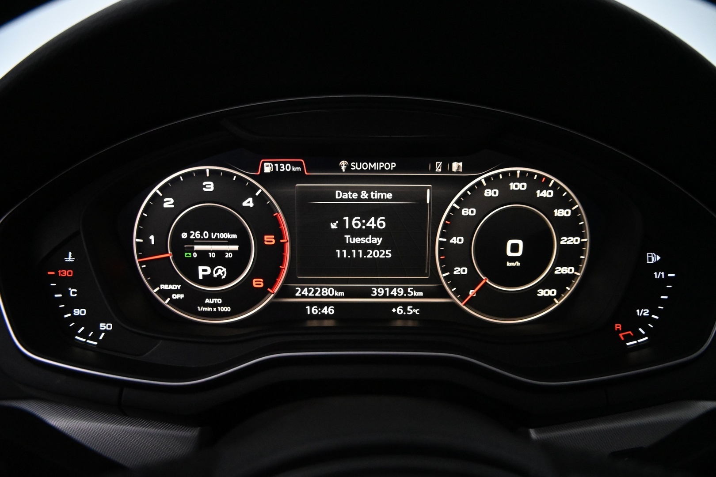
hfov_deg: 27.0
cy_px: 238
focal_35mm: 75
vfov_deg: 18.2
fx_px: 1492
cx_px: 358
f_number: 6.3
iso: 5000
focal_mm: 50
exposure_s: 1/125
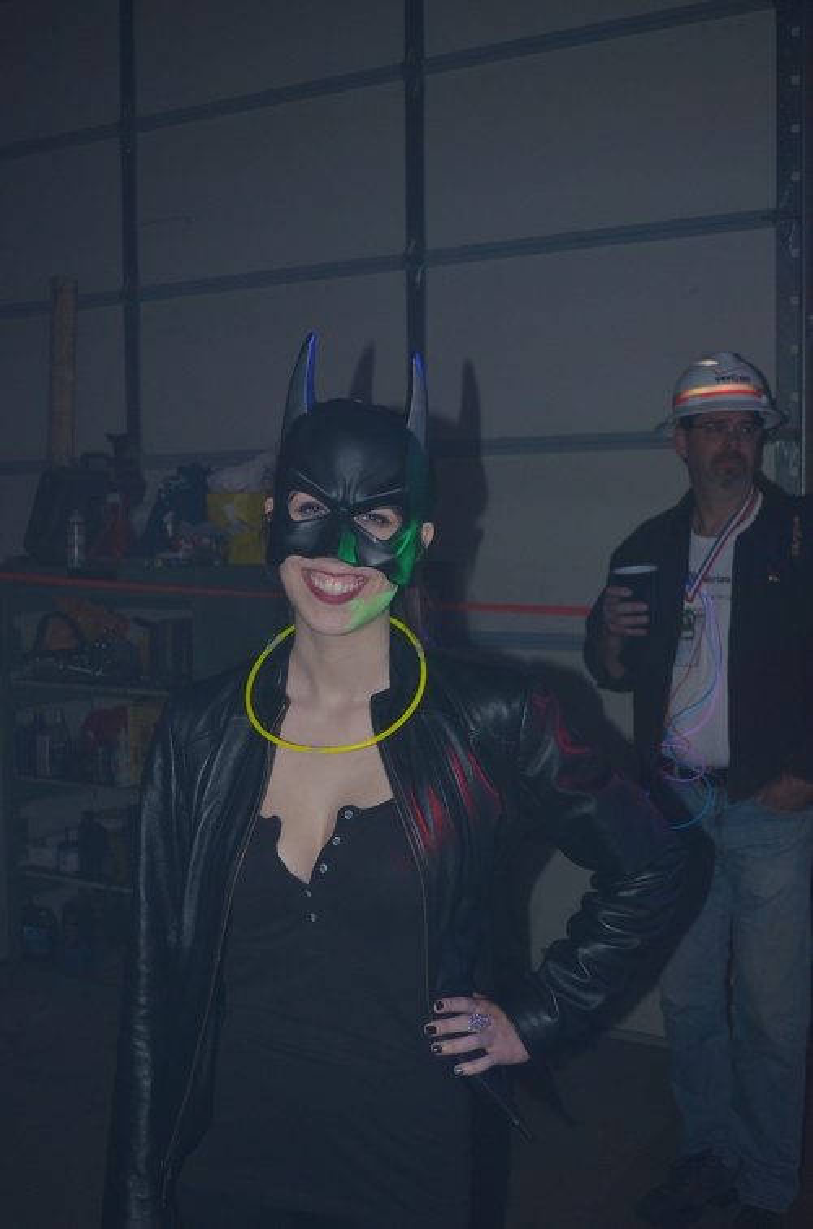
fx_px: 1328
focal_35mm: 39
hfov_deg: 34.0
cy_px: 614
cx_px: 406
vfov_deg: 49.7
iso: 800
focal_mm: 26
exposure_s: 1/30
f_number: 4.2
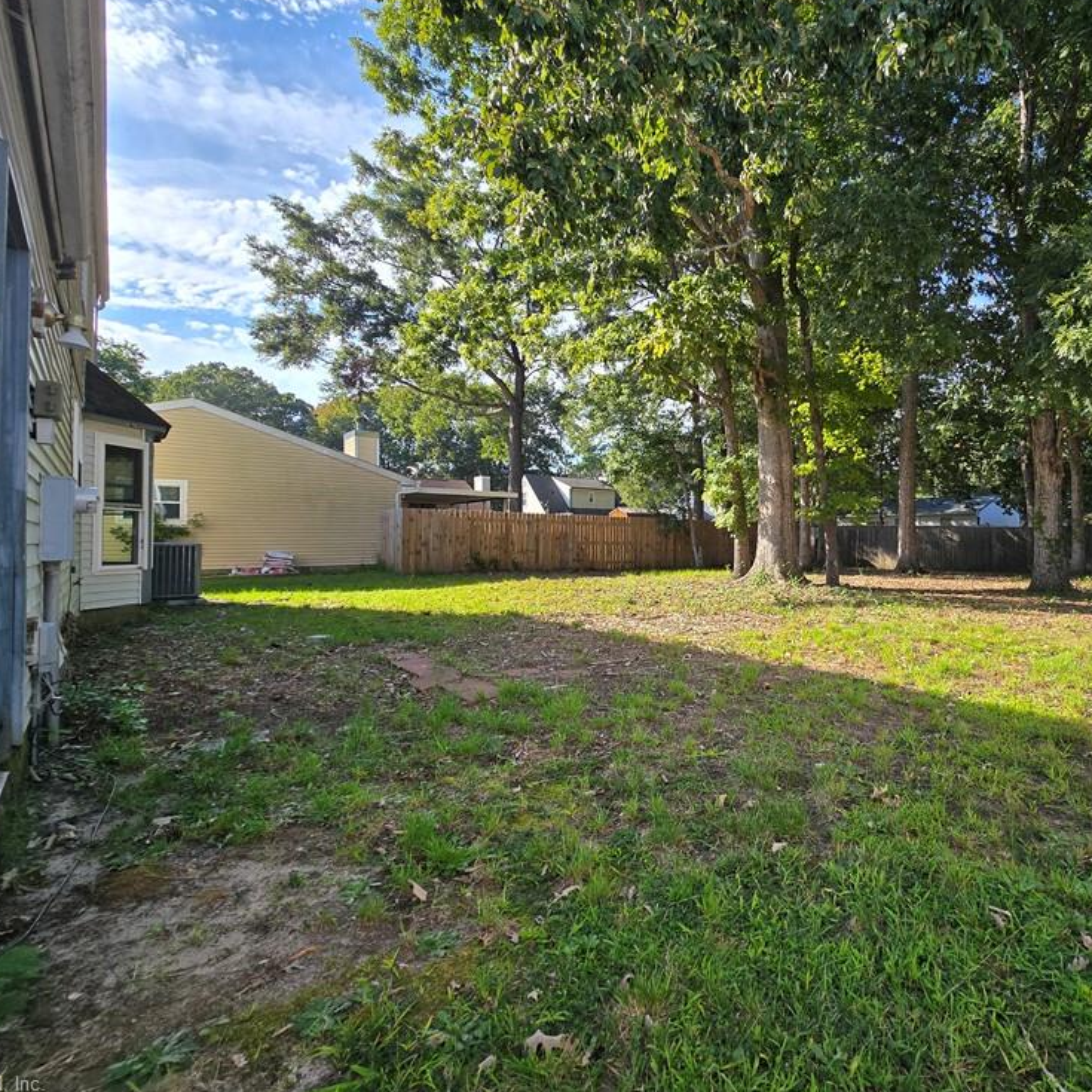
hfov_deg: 84.8
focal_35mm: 16
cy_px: 527
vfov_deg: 87.4
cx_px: 716
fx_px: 571
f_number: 2.2
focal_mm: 2.2
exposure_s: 1/1111
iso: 50
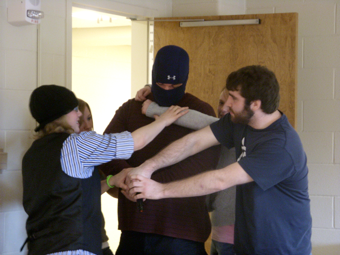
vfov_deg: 13.0
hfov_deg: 17.3
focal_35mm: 114
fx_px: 1120
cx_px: 170
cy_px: 128
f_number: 3.7
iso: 300
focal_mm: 18.9
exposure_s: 1/5
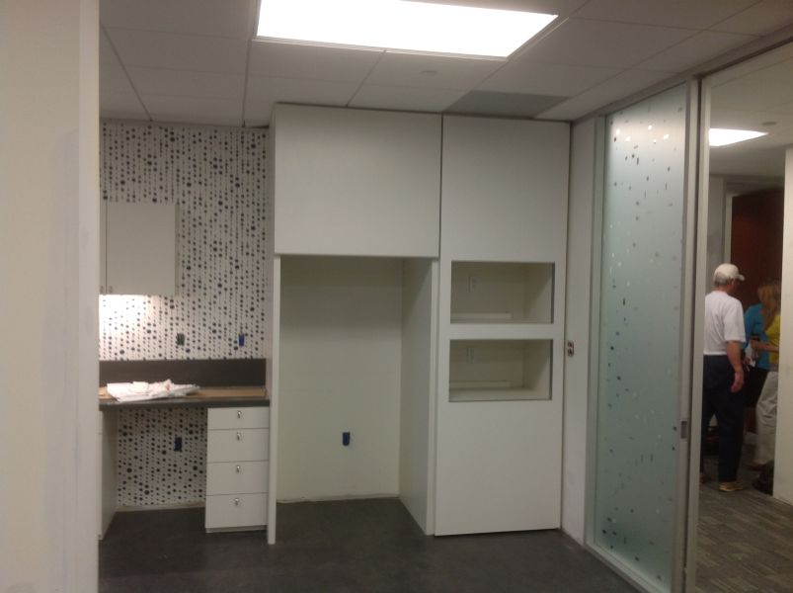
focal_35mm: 35
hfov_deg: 52.7
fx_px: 801
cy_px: 296
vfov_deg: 40.6
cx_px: 396
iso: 64
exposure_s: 1/24
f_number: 2.4
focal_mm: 4.28
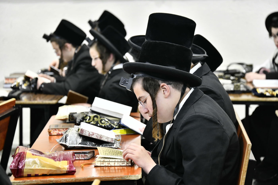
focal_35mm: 145
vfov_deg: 9.5
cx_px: 139
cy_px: 92
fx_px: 1120
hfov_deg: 14.2
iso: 1600
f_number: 5.6
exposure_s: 1/200
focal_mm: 145
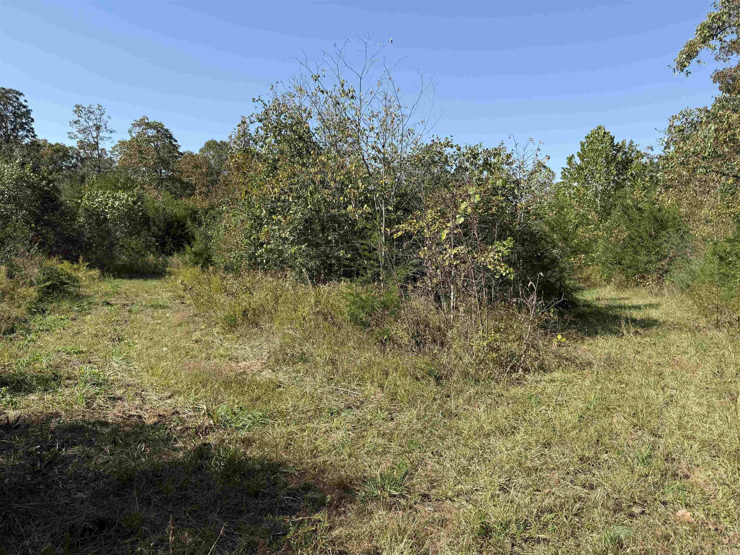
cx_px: 370
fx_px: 513
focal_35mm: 24
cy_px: 278
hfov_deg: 71.6
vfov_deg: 56.8
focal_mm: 6.76
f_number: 1.78
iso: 80
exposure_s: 1/2703
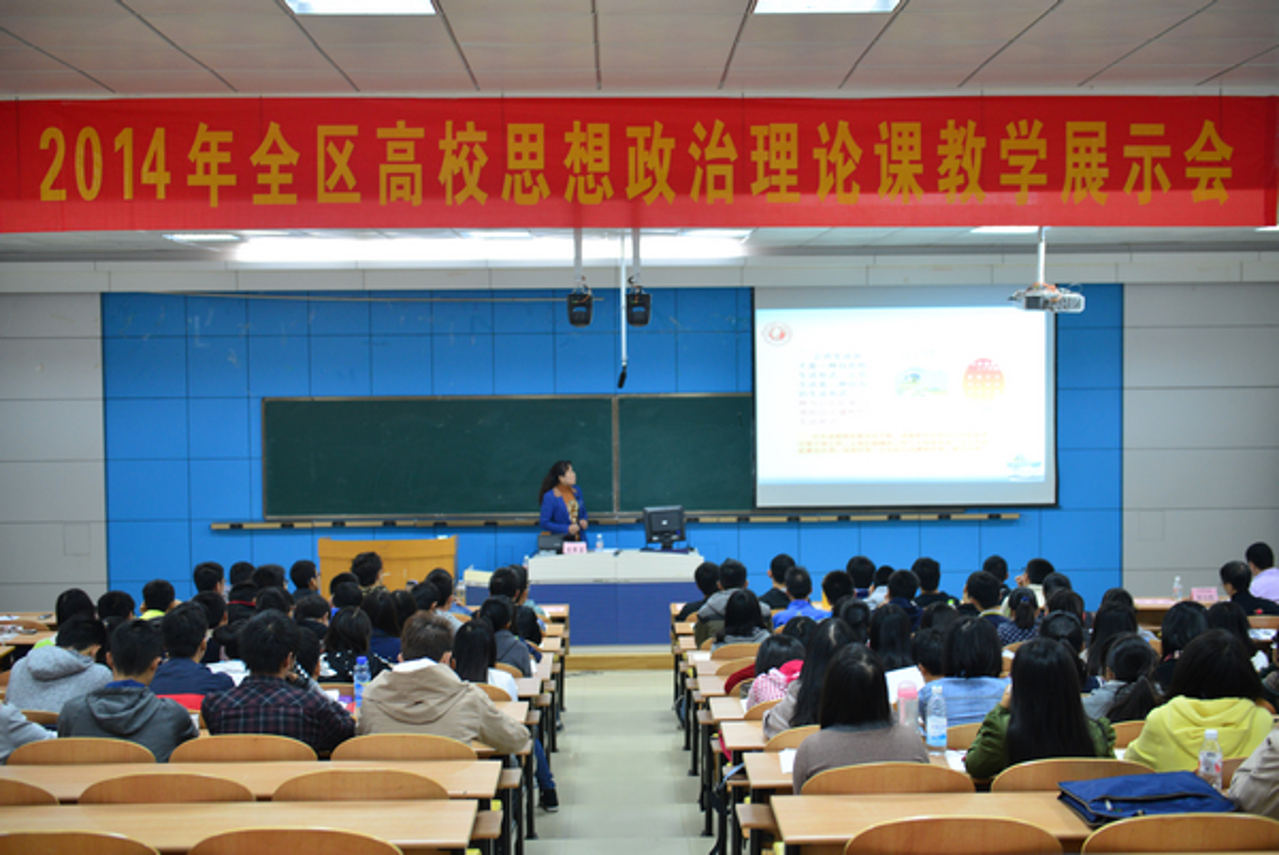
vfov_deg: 28.1
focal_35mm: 48
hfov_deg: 41.1
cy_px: 428
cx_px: 640
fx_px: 1707
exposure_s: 1/50
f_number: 3.5
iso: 1250
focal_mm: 48
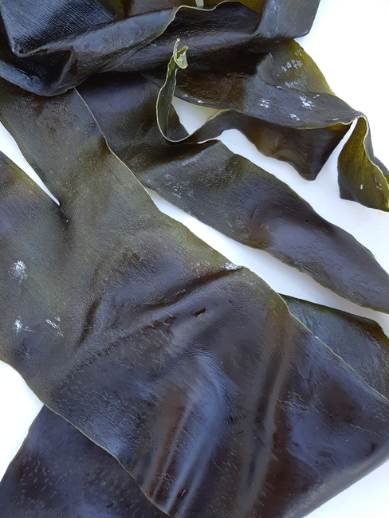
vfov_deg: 39.5
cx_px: 103
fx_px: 719
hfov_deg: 29.9
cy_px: 314
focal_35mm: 48
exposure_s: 1/100
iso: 50
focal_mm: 3.93
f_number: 1.7
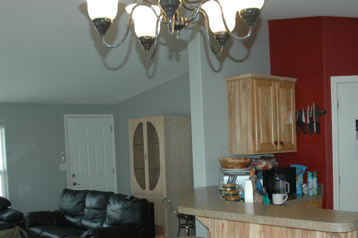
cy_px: 185
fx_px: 447
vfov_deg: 29.2
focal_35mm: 45
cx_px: 153
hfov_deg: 43.5
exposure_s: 1/125
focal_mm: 18
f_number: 4
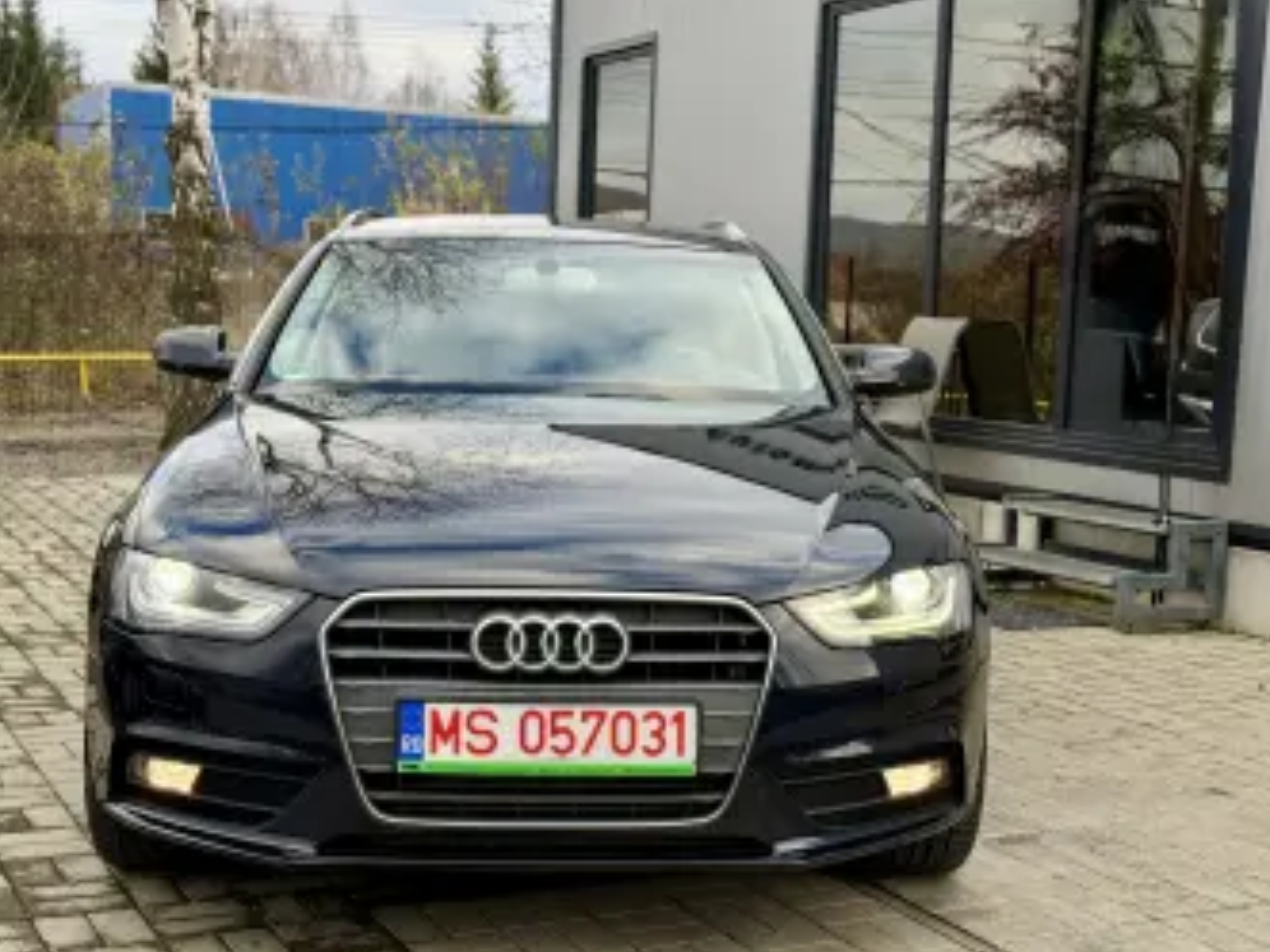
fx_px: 1908
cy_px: 508
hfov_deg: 36.8
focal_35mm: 52
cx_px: 646
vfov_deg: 28.0
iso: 80
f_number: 1.78
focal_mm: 6.76
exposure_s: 1/706
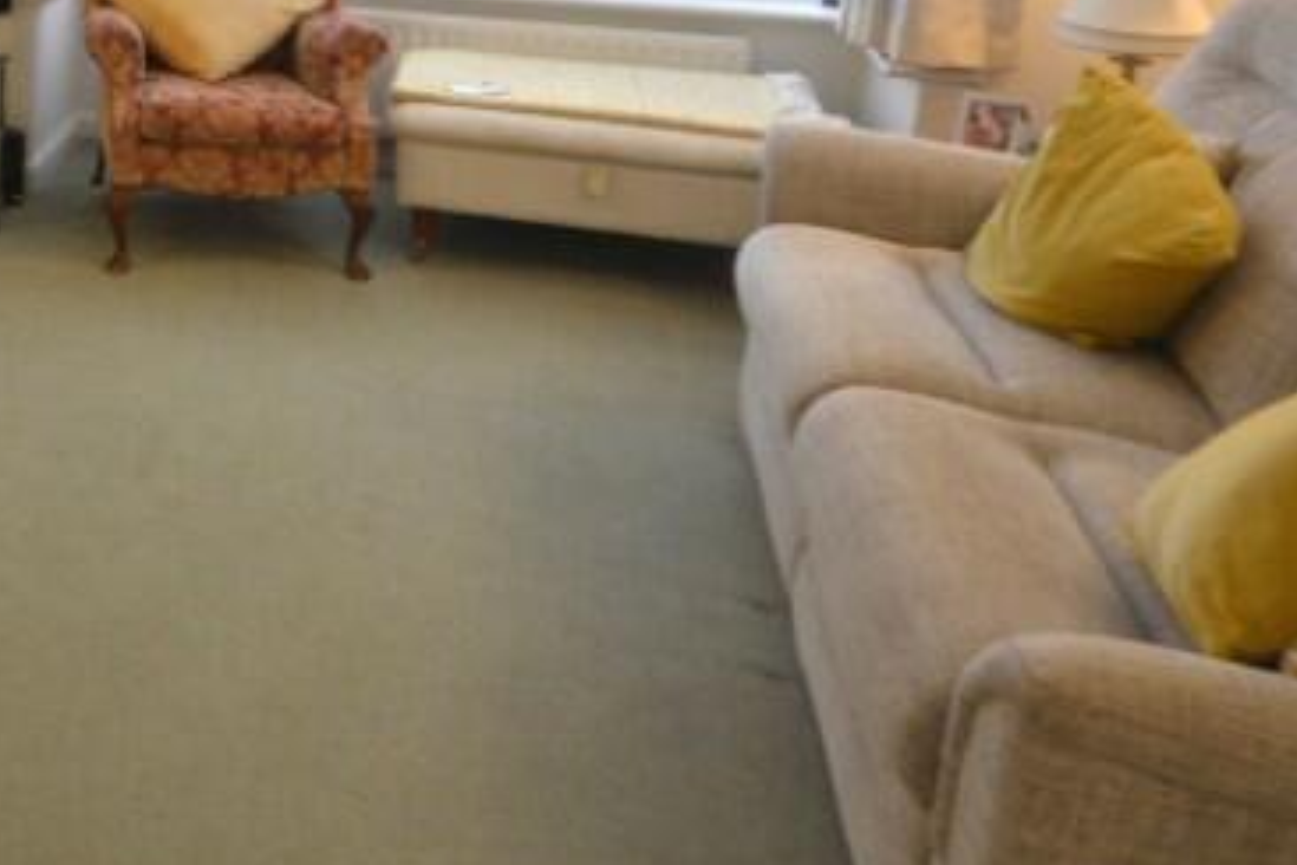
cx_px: -283
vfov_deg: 29.9
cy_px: 16
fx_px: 1513
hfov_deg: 35.6
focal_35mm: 42
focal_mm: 10
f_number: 8
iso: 400
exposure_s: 1/10
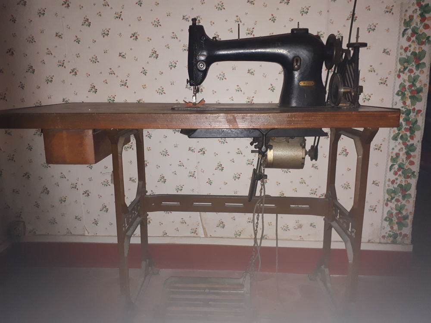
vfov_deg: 51.4
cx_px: 216
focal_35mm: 27
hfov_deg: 65.3
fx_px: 336
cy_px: 162
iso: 200
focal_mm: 3.6
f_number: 1.9
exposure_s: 1/25
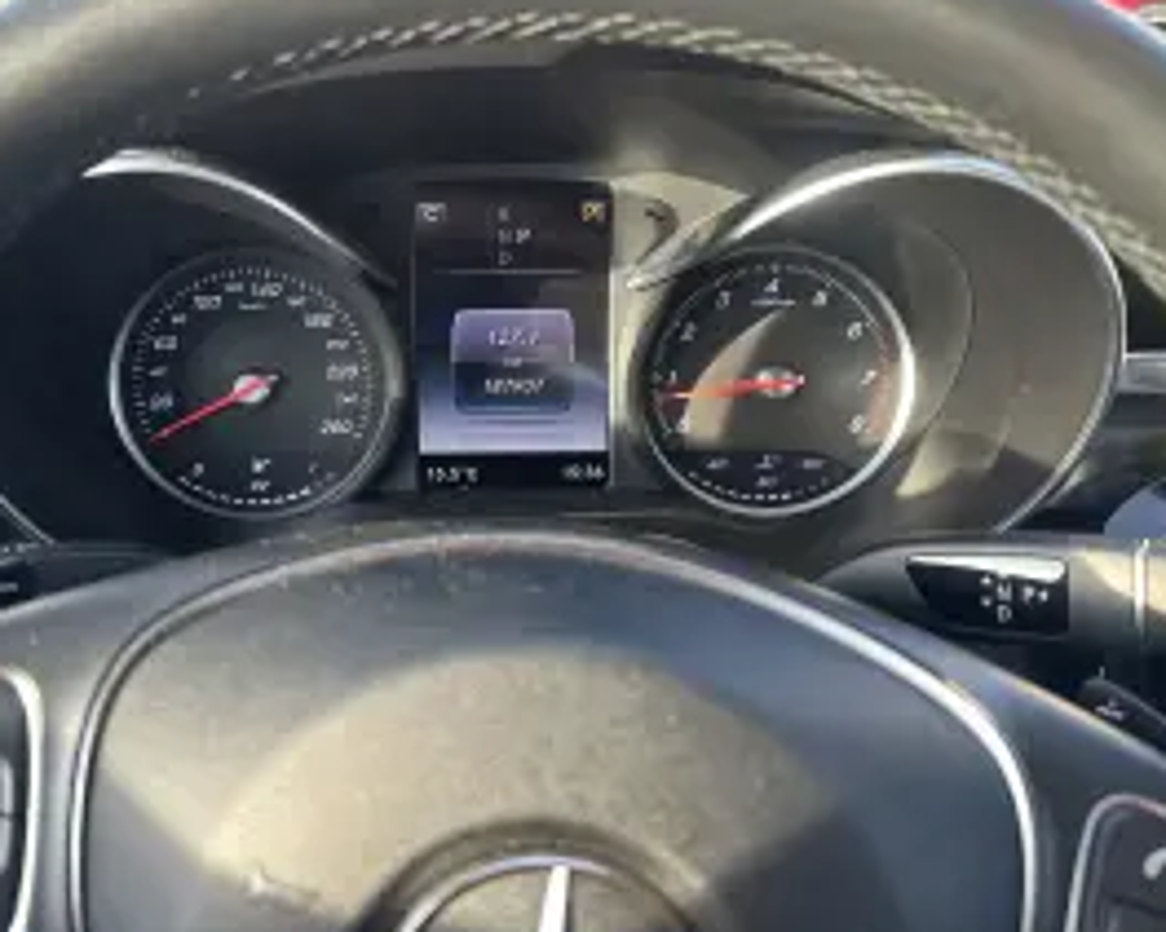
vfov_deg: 45.7
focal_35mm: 32
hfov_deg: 55.4
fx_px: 1104
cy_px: 428
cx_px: 486
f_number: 1.78
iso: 160
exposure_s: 1/135
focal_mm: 6.86
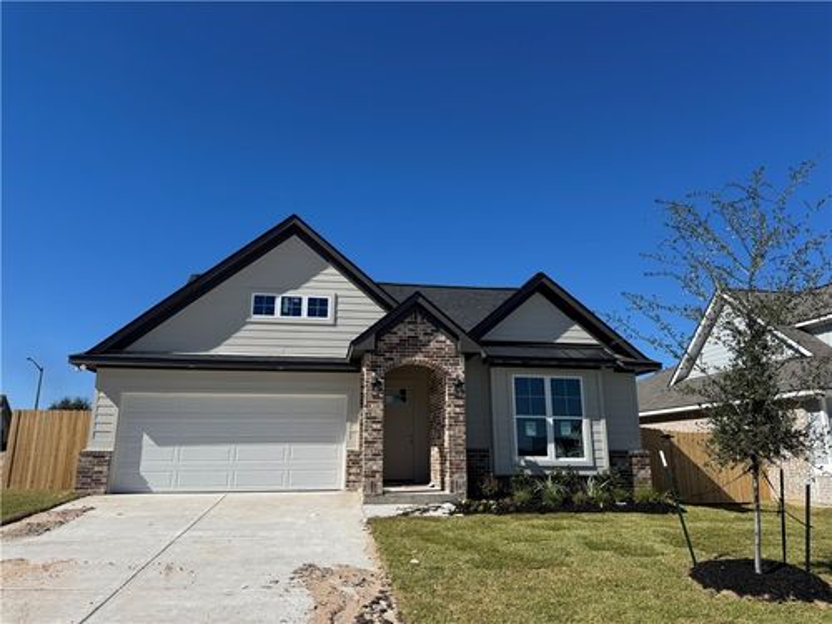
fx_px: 577
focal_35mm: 24
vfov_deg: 56.8
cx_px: 416
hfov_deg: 71.6
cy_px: 312
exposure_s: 1/6410
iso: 80
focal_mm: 6.76
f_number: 1.78
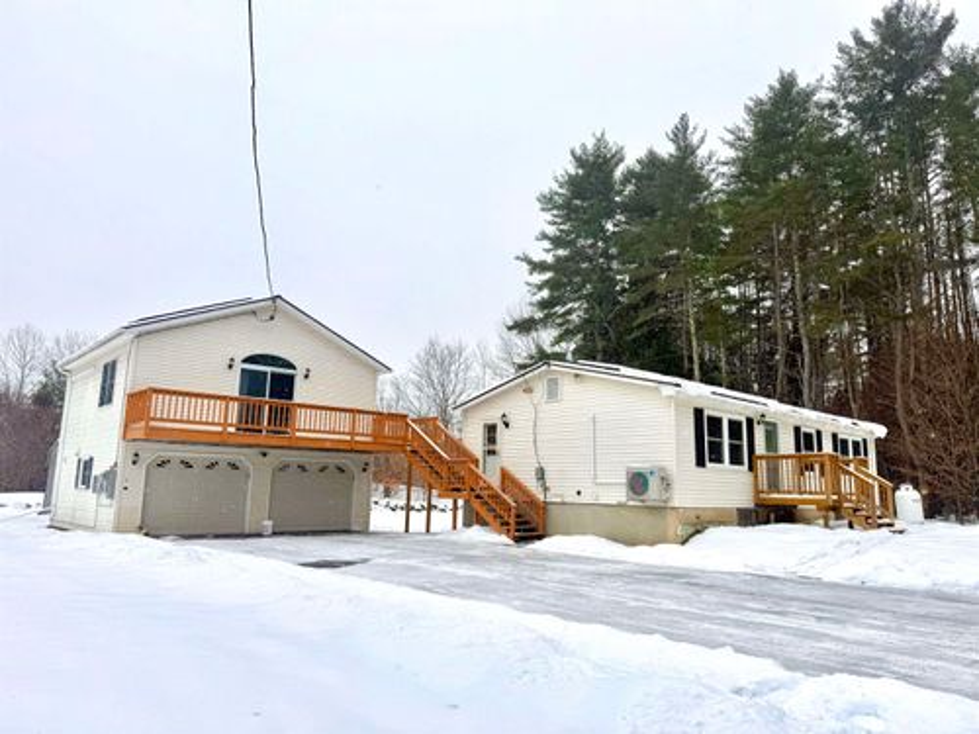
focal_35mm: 24
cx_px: 490
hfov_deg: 71.6
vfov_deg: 56.8
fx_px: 679
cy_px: 367
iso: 80
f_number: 1.78
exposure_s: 1/1653
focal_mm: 6.76
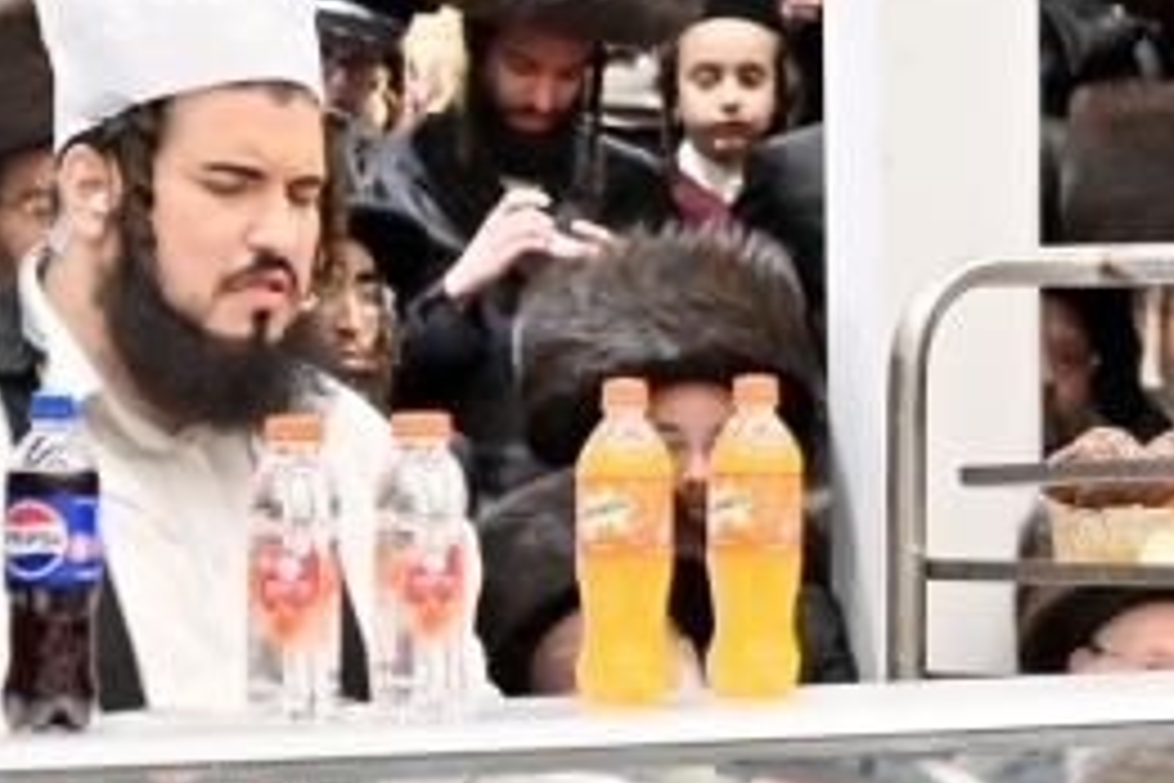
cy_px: 783
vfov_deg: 3.0
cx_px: 1471
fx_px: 15098
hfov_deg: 4.4
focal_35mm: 463
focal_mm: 79
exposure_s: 1/250
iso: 500
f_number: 4
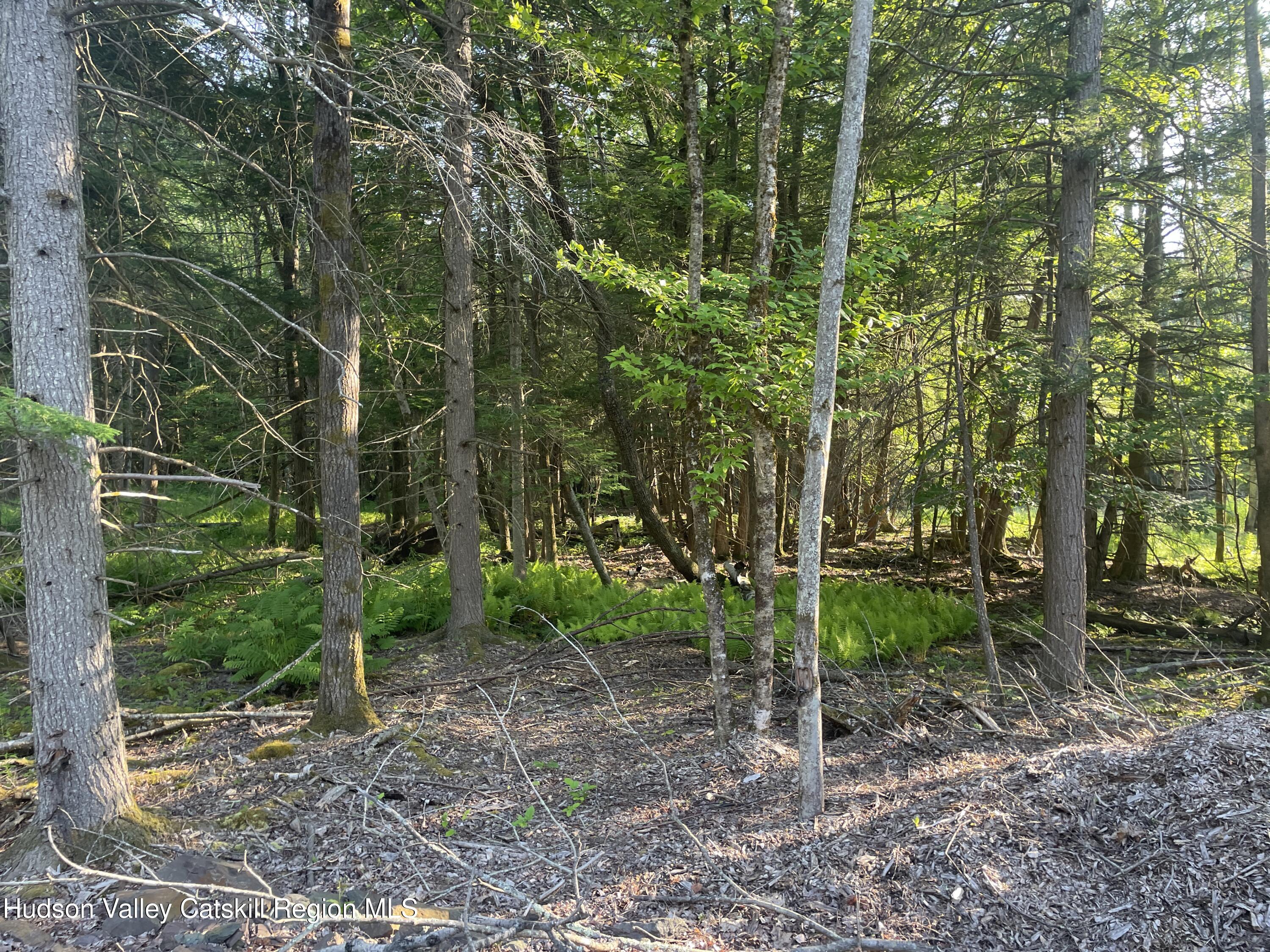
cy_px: 476
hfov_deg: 67.3
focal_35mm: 26
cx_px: 635
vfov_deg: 53.1
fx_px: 954
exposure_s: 1/100
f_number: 1.6
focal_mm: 4.2
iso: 64
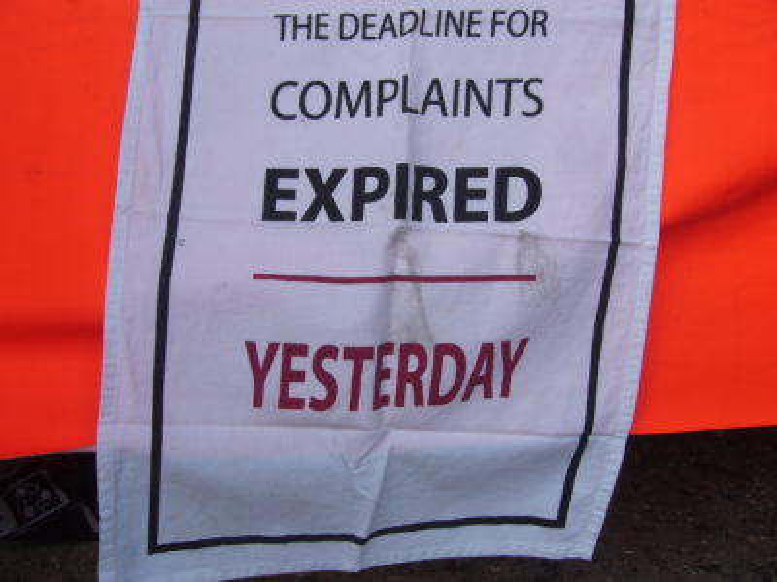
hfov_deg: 52.6
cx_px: 388
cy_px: 291
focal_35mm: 35
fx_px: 786
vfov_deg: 40.7
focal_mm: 5.8
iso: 80
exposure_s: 1/250
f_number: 5.6
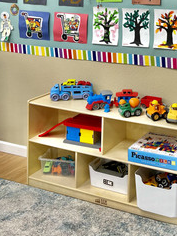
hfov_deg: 25.1
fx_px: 375
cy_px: 7
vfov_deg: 32.5
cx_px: 182
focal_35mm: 55
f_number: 1.5
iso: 64
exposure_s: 1/120
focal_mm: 5.7
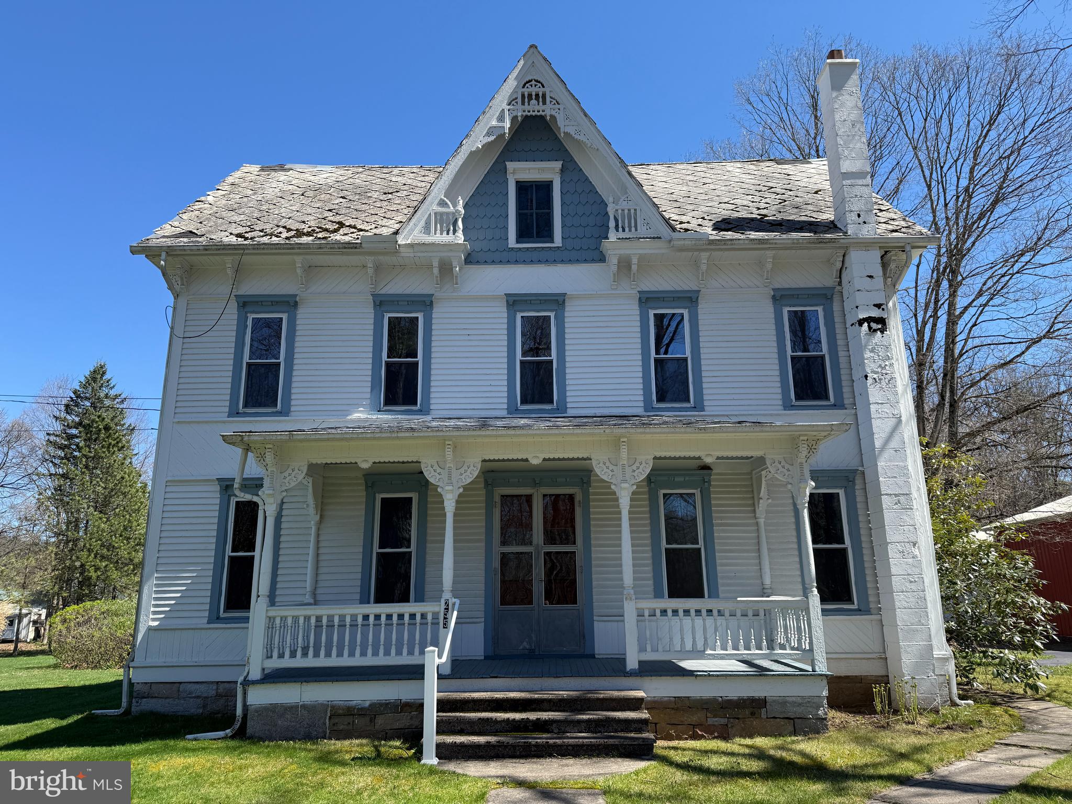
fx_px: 743
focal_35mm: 24
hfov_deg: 71.6
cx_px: 536
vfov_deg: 56.8
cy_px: 402
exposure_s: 1/2169
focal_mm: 6.76
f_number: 1.78
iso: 80
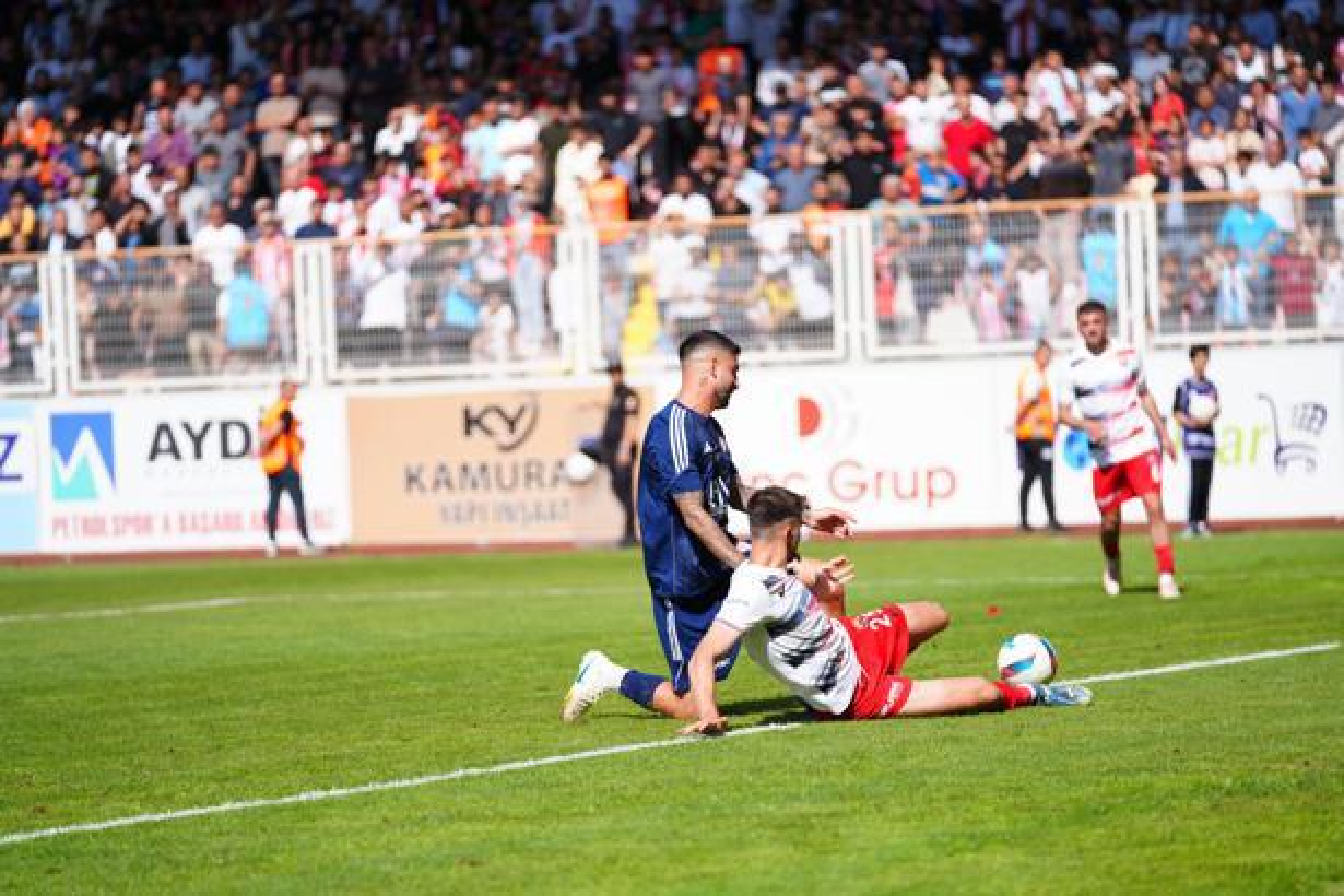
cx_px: 672
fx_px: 6570
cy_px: 448
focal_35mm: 176
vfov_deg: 7.8
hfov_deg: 11.7
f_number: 2.8
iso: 100
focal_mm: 176
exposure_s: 1/1600
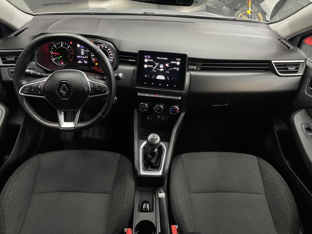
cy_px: 117
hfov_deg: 67.3
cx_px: 156
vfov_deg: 53.1
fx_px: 234
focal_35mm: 26
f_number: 1.6
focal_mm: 4.2
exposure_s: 1/57
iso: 160
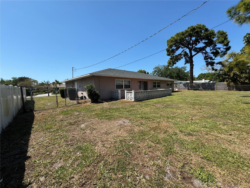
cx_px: 125
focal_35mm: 14
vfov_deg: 85.7
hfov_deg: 102.1
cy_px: 94
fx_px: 101
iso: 50
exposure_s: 1/1789
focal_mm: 2.22
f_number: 2.2
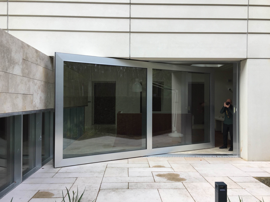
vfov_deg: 48.2
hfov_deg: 61.7
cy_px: 101
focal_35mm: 29
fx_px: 226
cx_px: 135
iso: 32
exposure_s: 1/403
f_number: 2.2
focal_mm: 4.15
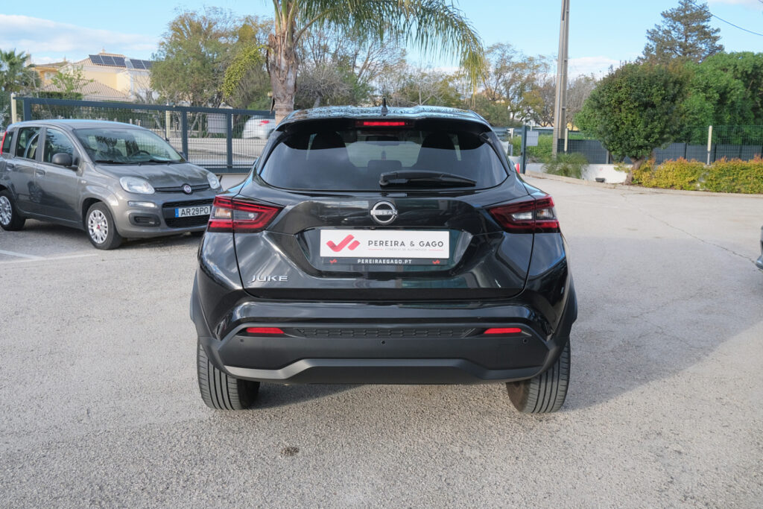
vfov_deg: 43.6
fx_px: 636
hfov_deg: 61.9
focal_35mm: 30
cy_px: 254
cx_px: 382
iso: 500
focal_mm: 20.3
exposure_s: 1/100
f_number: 9
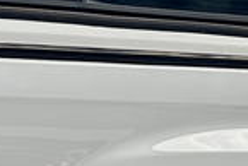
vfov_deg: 7.8
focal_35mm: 176
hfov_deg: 11.5
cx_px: 262
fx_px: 1214
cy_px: 104
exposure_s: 1/484
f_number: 1.78
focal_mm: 6.86
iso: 80
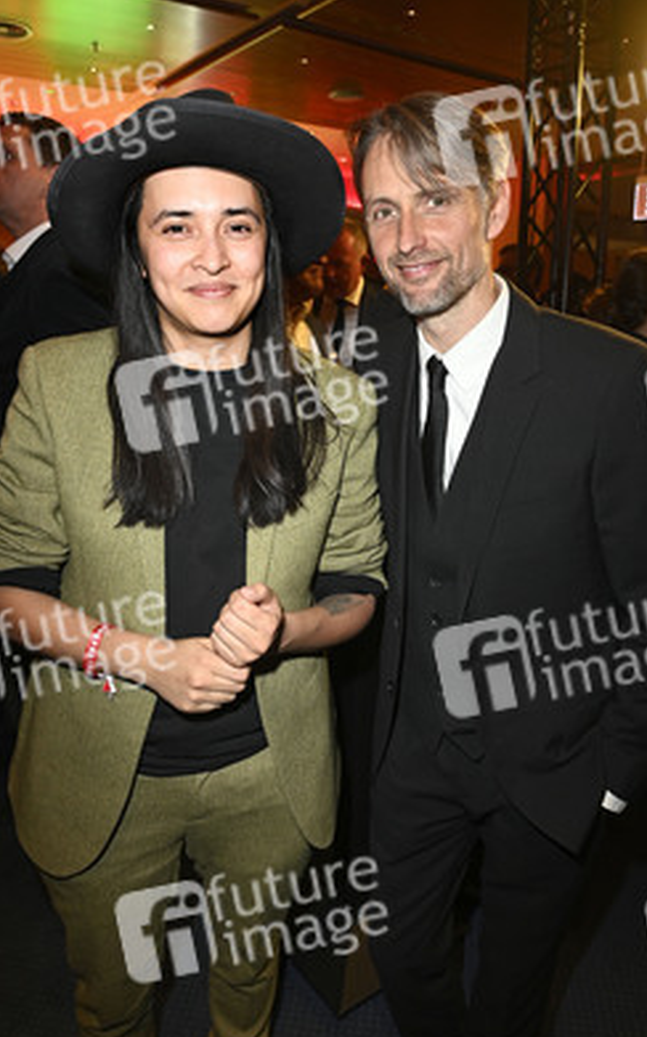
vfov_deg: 72.6
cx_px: 329
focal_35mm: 25
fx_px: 706
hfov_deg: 49.2
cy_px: 522
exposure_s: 1/25
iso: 3200
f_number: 5.6
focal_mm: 24
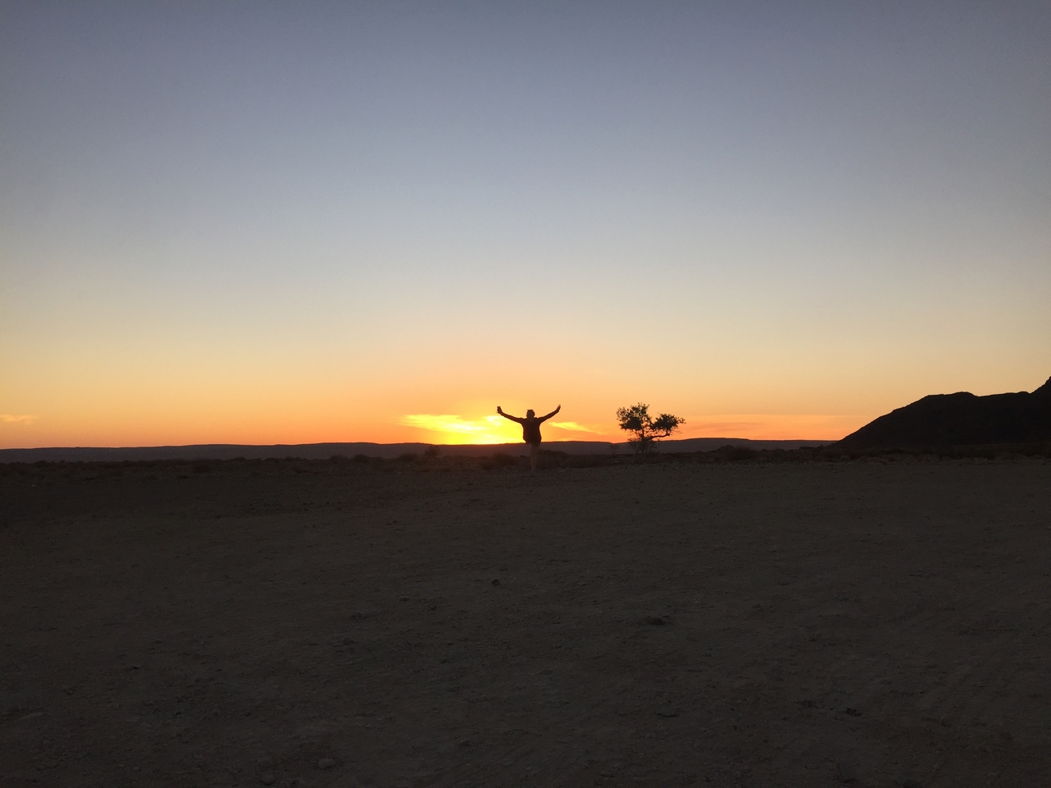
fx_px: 880
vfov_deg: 48.2
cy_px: 394
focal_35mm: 29
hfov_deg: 61.7
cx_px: 526
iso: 32
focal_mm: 4.15
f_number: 2.2
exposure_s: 1/573
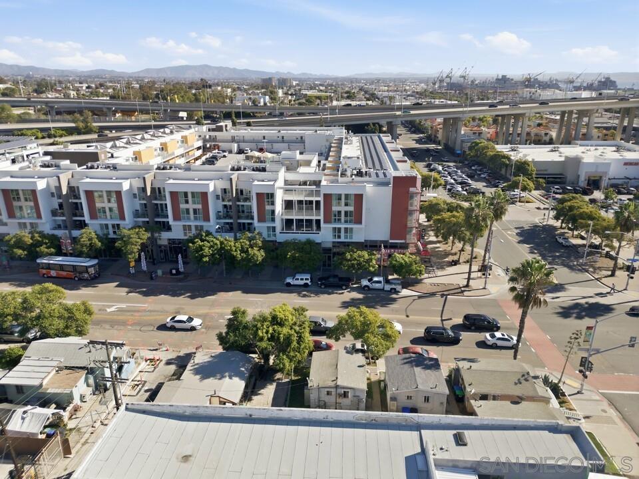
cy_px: 240
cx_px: 320
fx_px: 443
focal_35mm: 24
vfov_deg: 56.8
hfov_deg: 71.6
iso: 150
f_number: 1.7
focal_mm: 6.7
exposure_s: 1/3000
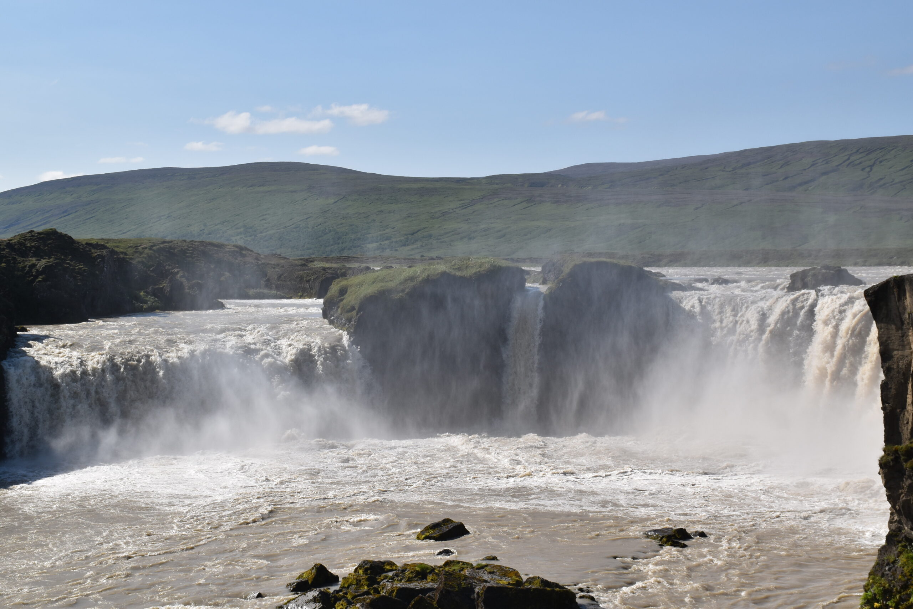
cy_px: 304
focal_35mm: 63
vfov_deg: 21.6
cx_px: 456
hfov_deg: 31.9
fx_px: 1598
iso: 200
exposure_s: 1/500
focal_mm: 42
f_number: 11
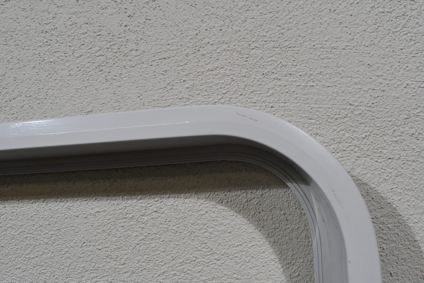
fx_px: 377
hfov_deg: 58.7
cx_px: 217
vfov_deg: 41.1
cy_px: 144
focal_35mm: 32
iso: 250
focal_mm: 20
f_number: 8
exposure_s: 1/60
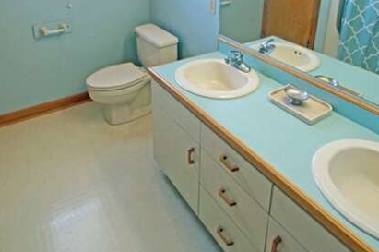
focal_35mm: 28
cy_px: 20
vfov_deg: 42.1
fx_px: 294
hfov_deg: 65.4
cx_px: 175
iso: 400
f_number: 4.5
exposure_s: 1/80
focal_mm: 10
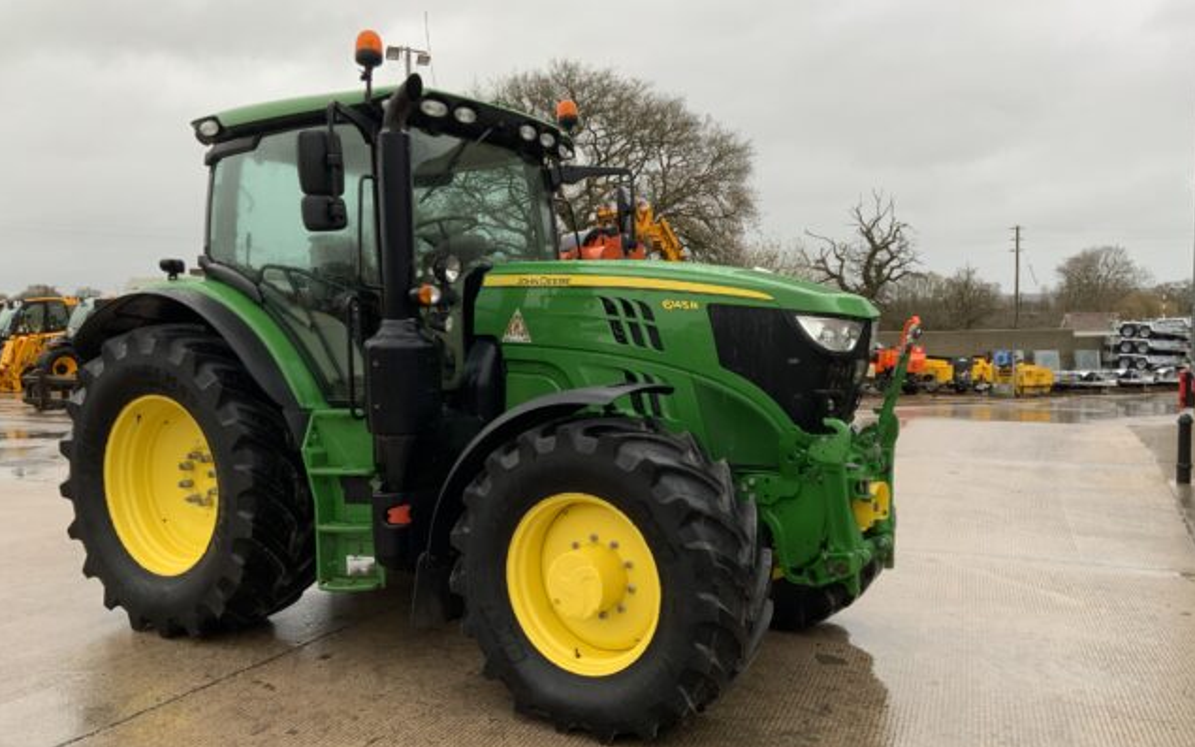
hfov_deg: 61.2
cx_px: 598
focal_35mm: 31
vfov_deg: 40.6
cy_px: 403
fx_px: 1010
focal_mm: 3
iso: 32
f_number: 1.8
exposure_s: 1/122
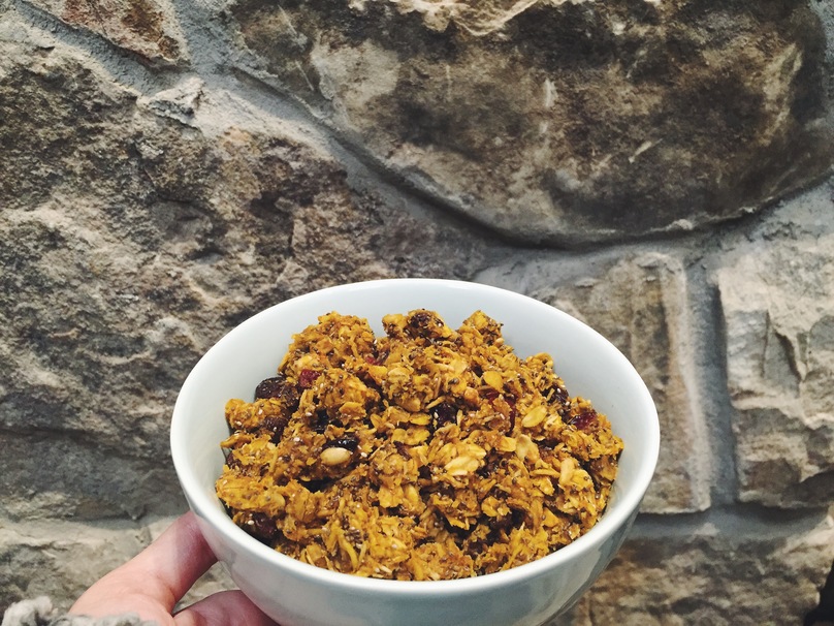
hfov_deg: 61.7
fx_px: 699
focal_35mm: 29
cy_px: 313
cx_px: 417
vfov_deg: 48.2
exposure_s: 1/30
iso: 160
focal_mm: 4.15
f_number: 2.2
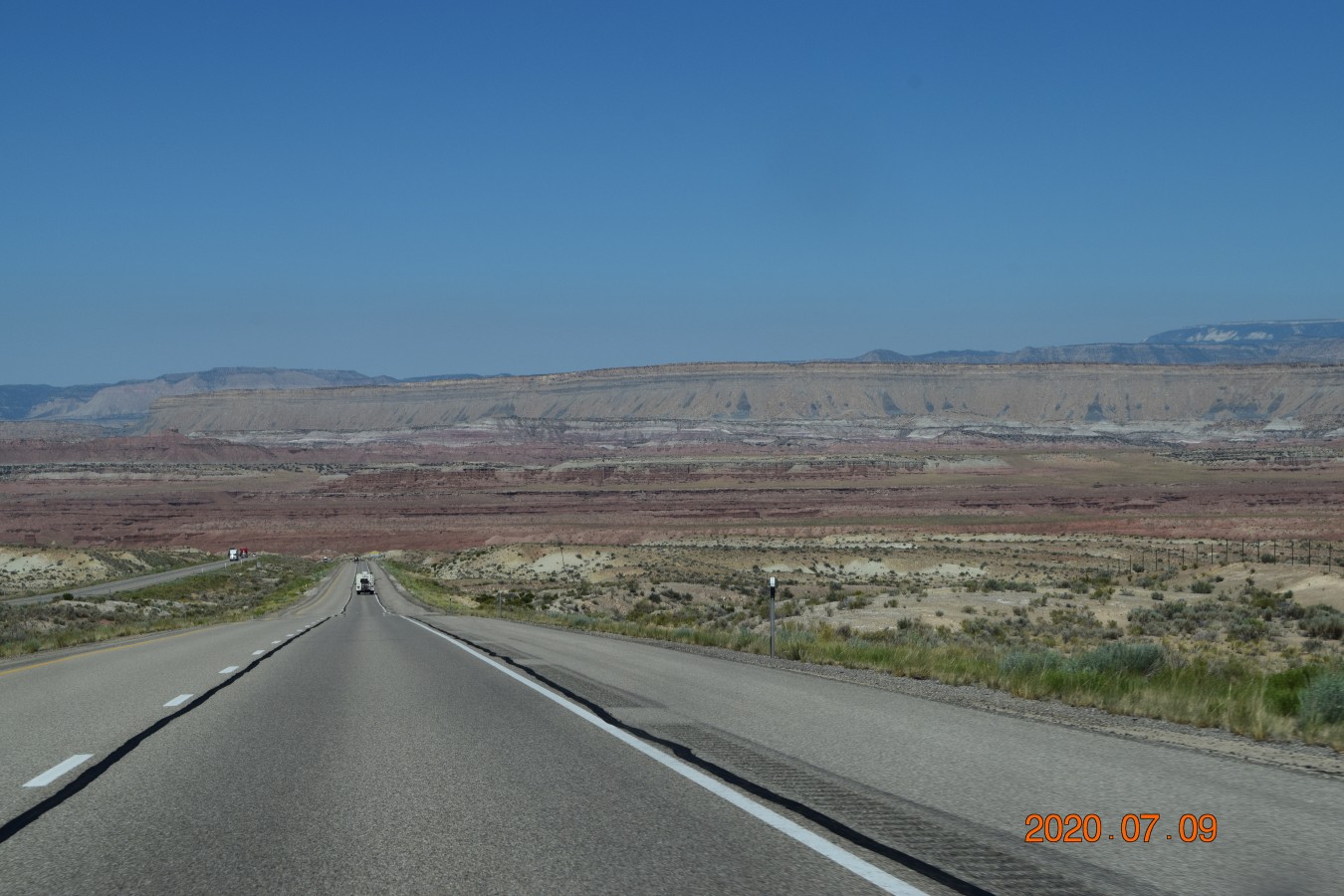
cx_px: 672
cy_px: 448
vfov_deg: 16.6
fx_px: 3080
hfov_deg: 24.6
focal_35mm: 82
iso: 200
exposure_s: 1/500
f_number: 11
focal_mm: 55
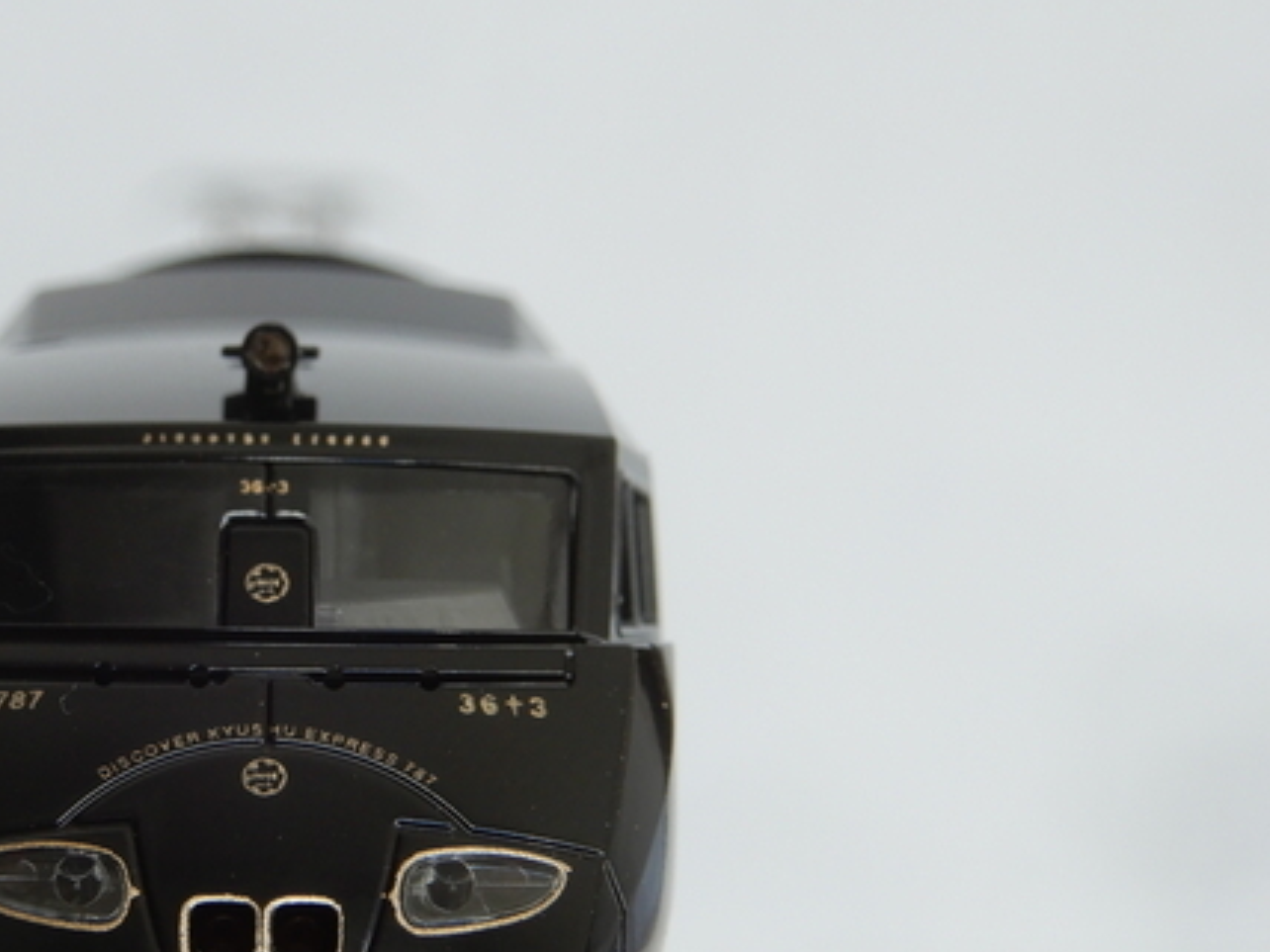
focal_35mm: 144
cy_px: 673
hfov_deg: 13.6
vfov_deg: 10.3
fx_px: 5283
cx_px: 237
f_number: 4.5
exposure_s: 1/30
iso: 100
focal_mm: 13.7
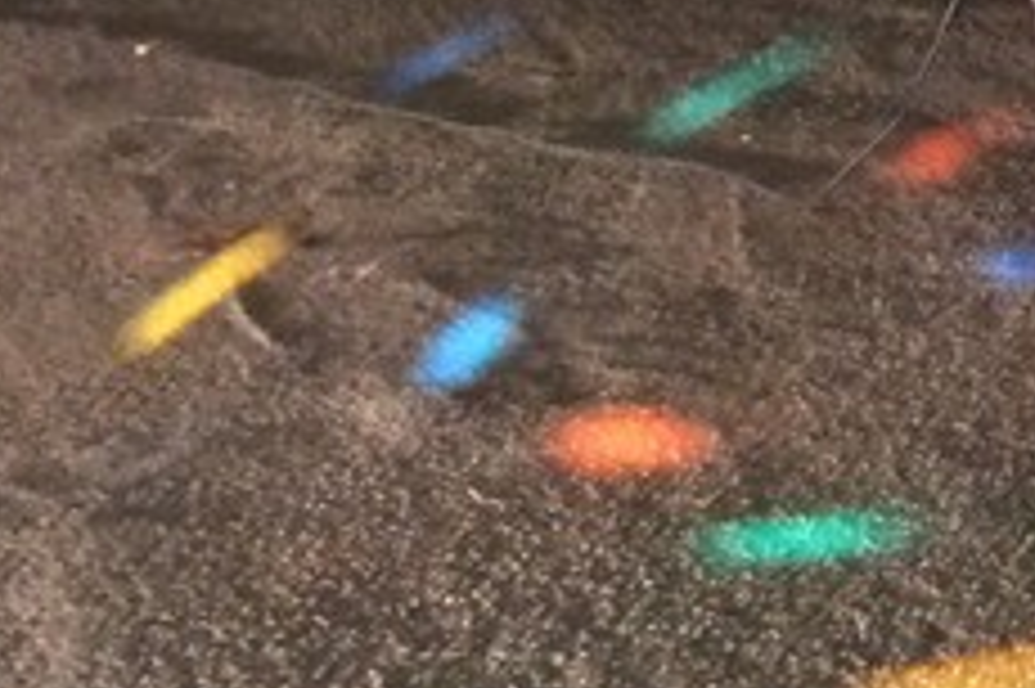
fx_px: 3016
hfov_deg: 18.0
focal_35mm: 105
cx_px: 1408
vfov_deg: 12.9
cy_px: 18
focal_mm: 4.15
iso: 400
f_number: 2.2
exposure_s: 1/17
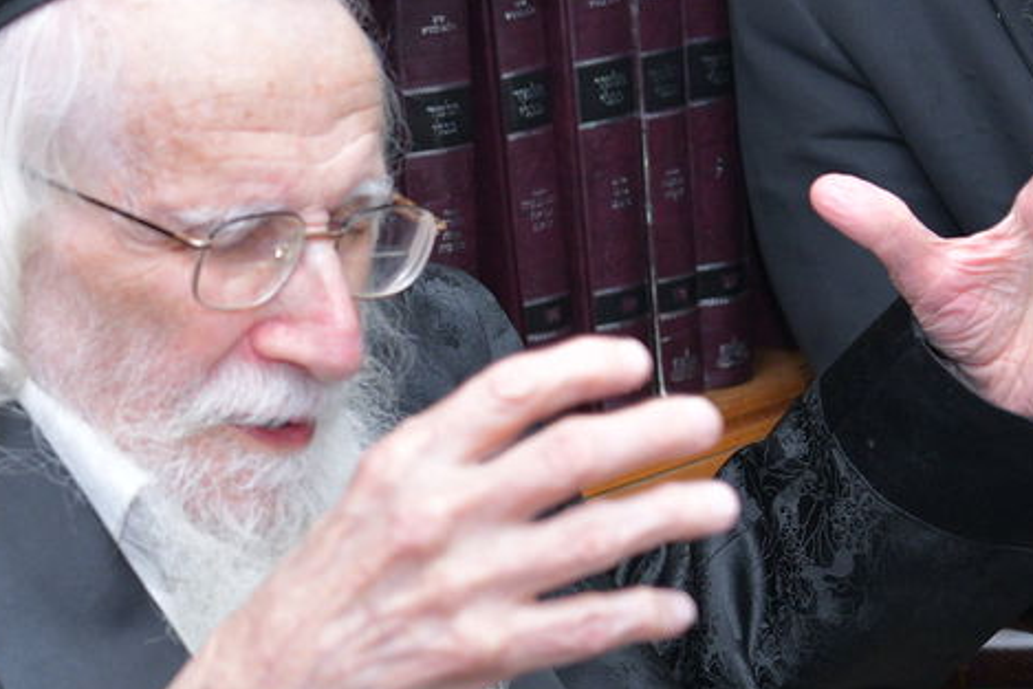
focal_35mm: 164
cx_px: 280
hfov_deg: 12.5
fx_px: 4707
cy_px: 369
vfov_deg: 8.4
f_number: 4.5
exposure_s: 1/125
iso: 1250
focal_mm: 55
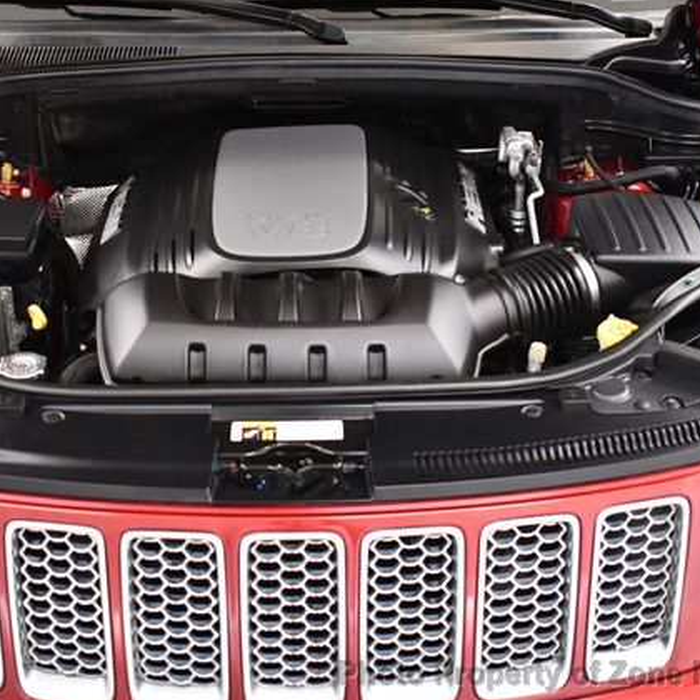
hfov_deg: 30.0
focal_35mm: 57
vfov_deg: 30.0
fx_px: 1304
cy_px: 350
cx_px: 318
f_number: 3.8
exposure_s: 1/125
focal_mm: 22
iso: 2800
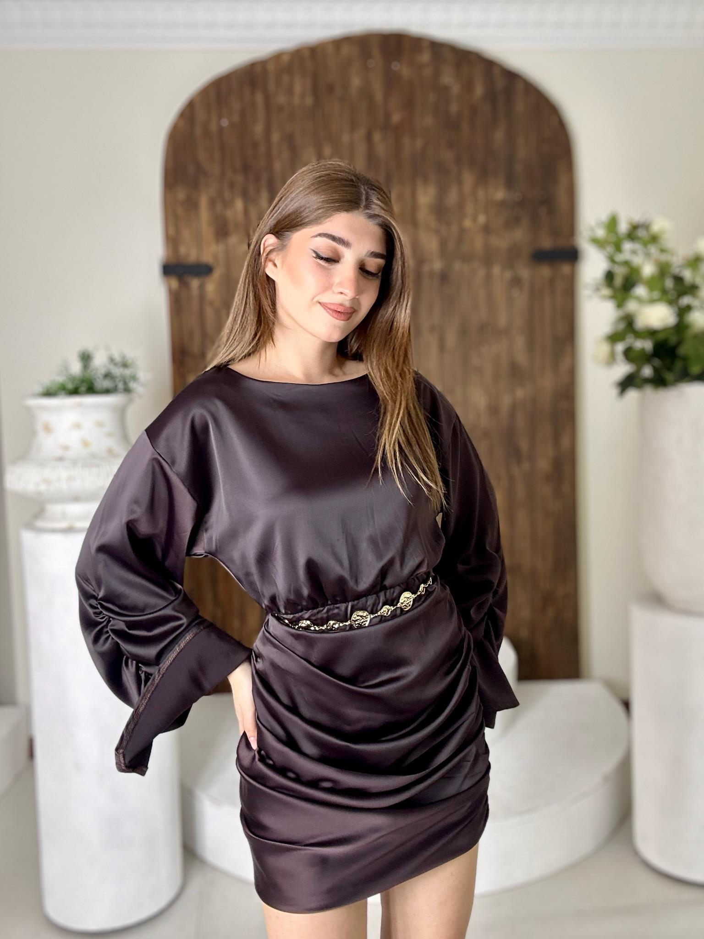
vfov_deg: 60.0
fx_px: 813
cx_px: 352
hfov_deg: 46.8
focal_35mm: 30
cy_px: 470
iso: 25
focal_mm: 2.69
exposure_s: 1/121
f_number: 1.9
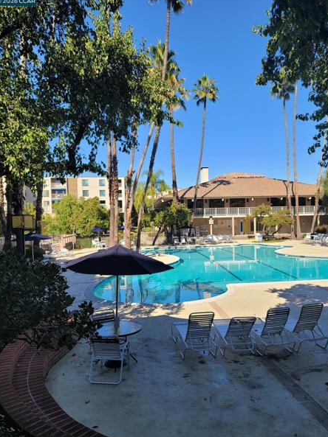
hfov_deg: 51.3
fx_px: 341
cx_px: 173
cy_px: 231
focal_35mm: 27
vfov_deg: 65.3
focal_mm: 7
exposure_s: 1/641
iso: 20
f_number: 1.8
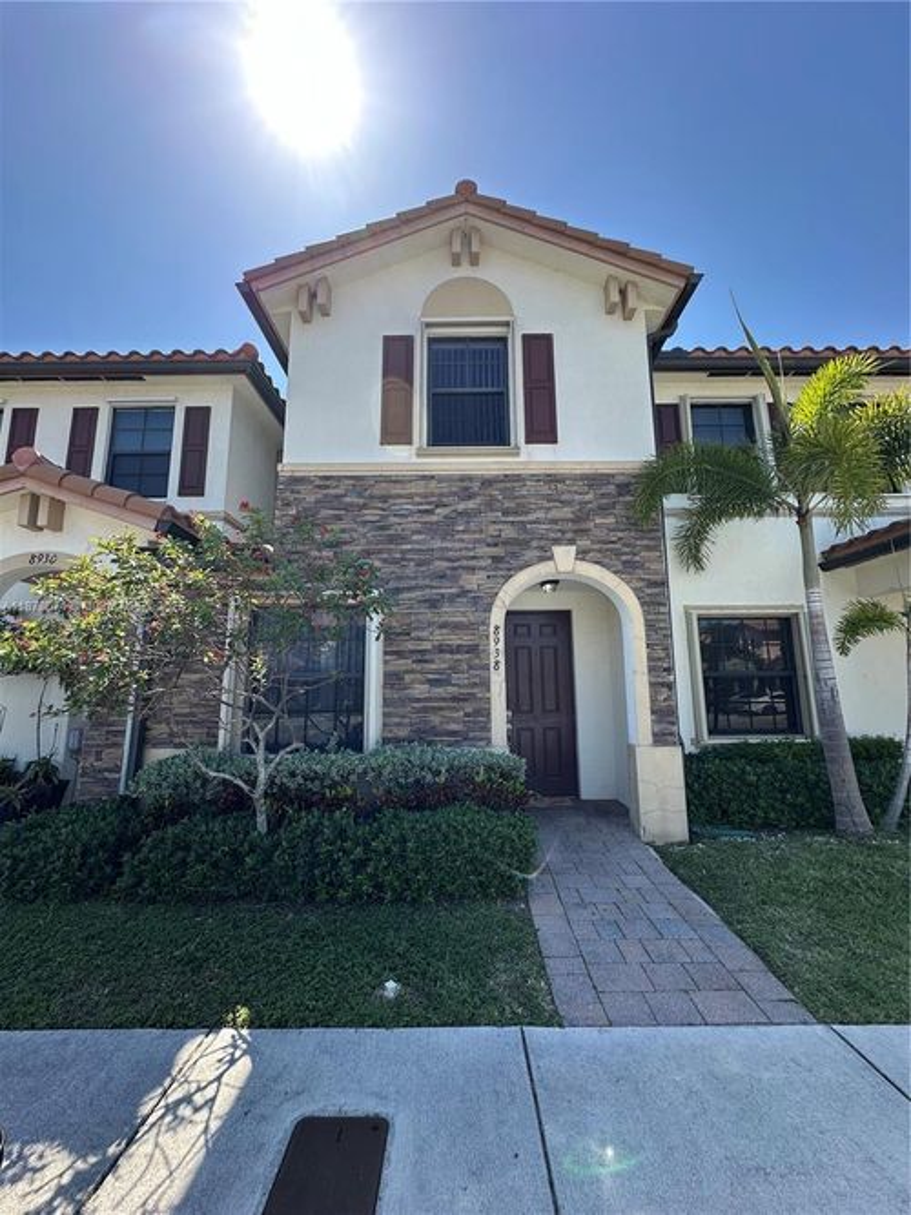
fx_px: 491
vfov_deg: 102.1
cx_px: 456
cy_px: 608
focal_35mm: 14
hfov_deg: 85.7
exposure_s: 1/670
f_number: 2.2
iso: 40
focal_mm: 2.22
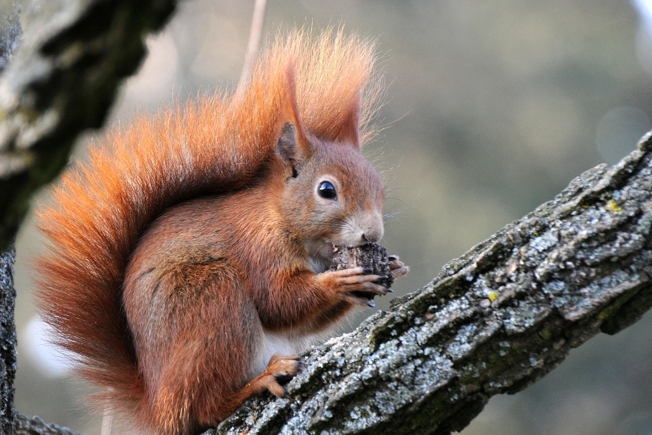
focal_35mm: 405
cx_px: 326
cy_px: 218
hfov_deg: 5.1
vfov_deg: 3.4
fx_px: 7334
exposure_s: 1/160
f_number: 6.3
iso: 500
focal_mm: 270
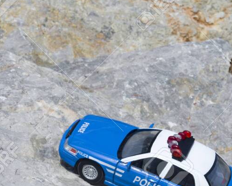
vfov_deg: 9.4
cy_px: 152
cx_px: 78
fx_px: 1134
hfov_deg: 11.7
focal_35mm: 165
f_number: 10
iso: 200
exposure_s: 1/200
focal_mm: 45
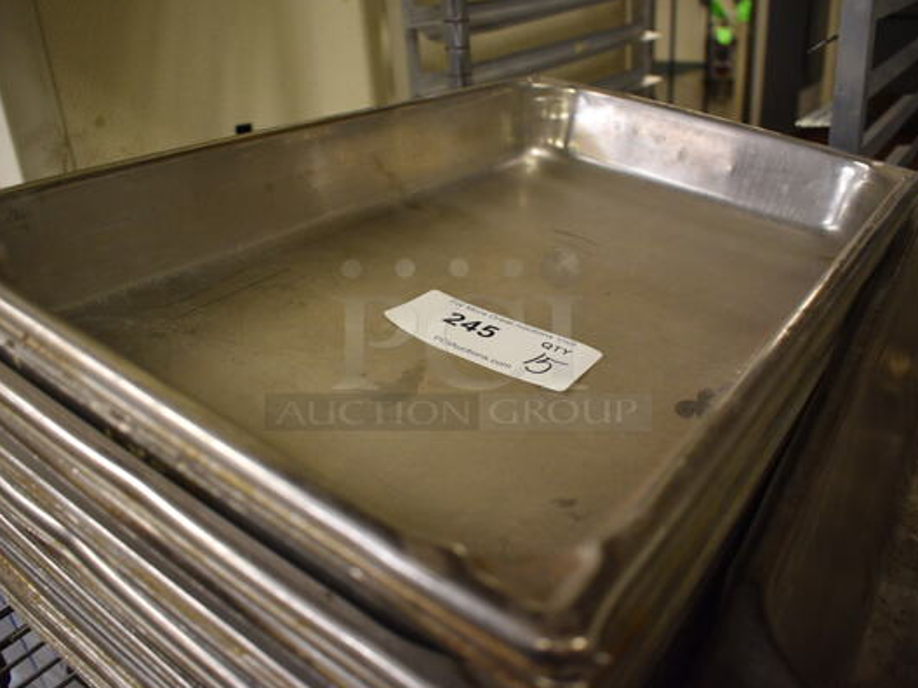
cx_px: 459
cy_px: 339
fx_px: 796
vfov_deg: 46.8
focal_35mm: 30
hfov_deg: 60.0
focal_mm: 18
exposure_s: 1/125
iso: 800
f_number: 3.5
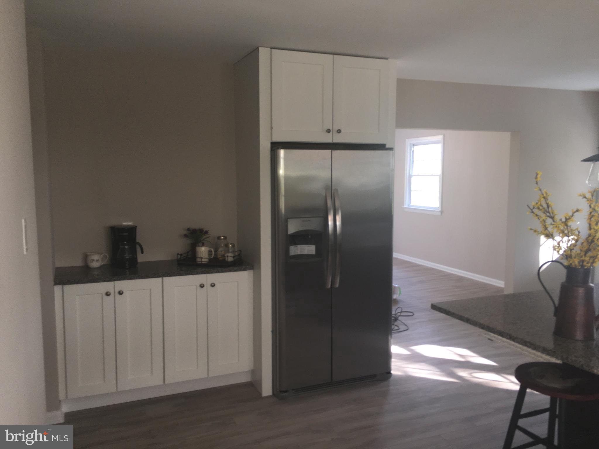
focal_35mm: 29
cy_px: 224
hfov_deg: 61.7
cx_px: 300
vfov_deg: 48.2
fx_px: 502
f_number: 2.2
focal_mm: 4.15
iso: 25
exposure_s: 1/36
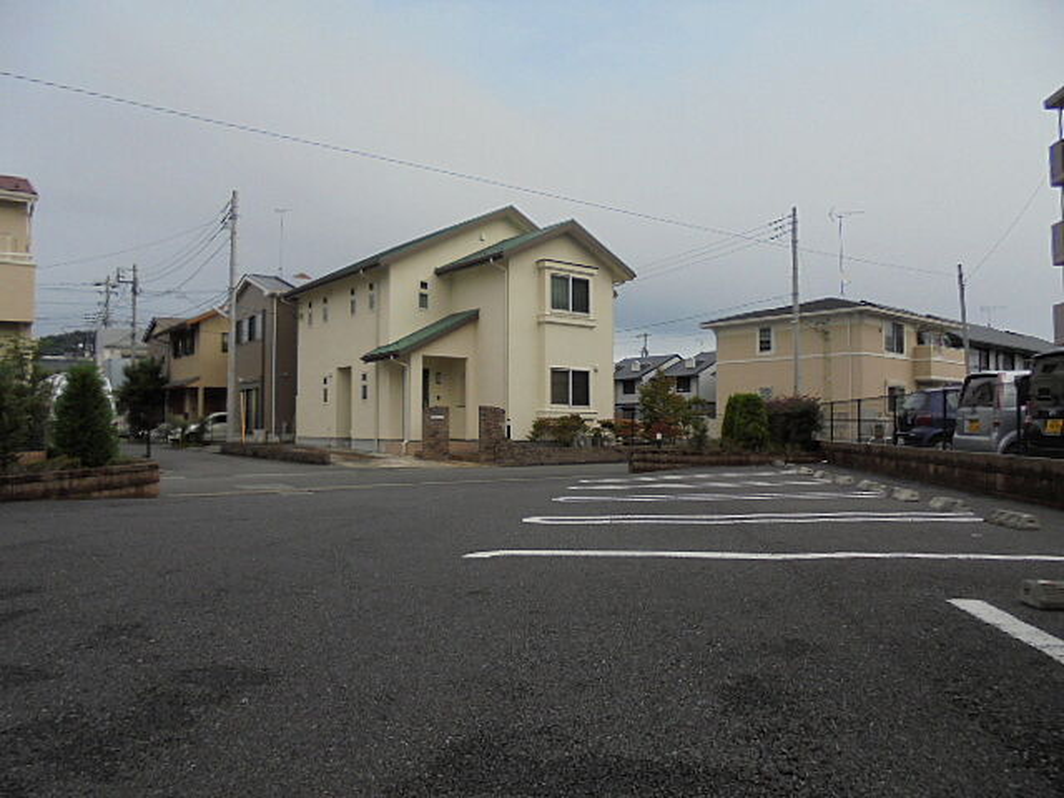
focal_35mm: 26
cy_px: 399
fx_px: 799
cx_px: 532
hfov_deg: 67.3
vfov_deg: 53.1
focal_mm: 4.6
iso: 100
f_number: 3.5
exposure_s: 1/640
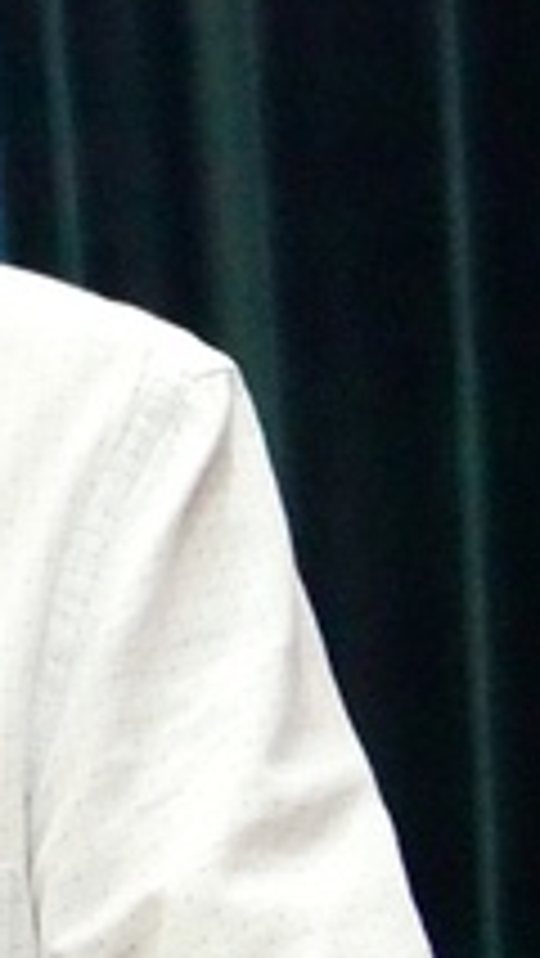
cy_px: 171
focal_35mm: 288
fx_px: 7314
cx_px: -954
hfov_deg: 4.1
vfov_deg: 7.5
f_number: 4.5
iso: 25600
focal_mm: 57
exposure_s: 1/1250
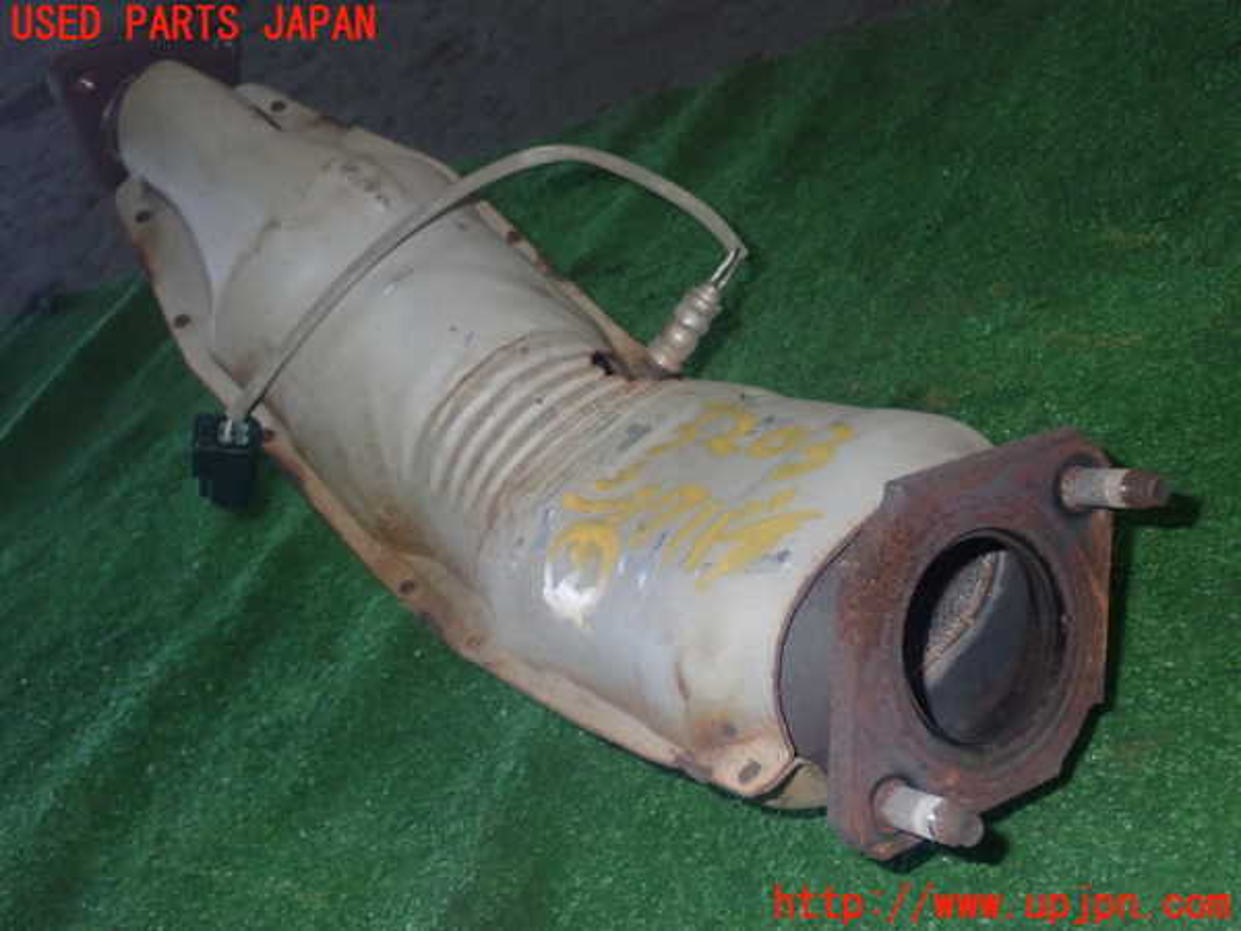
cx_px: 620
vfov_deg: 32.9
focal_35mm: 44
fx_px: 1577
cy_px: 466
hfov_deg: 42.9
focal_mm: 7.84
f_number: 9
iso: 800
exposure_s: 1/40
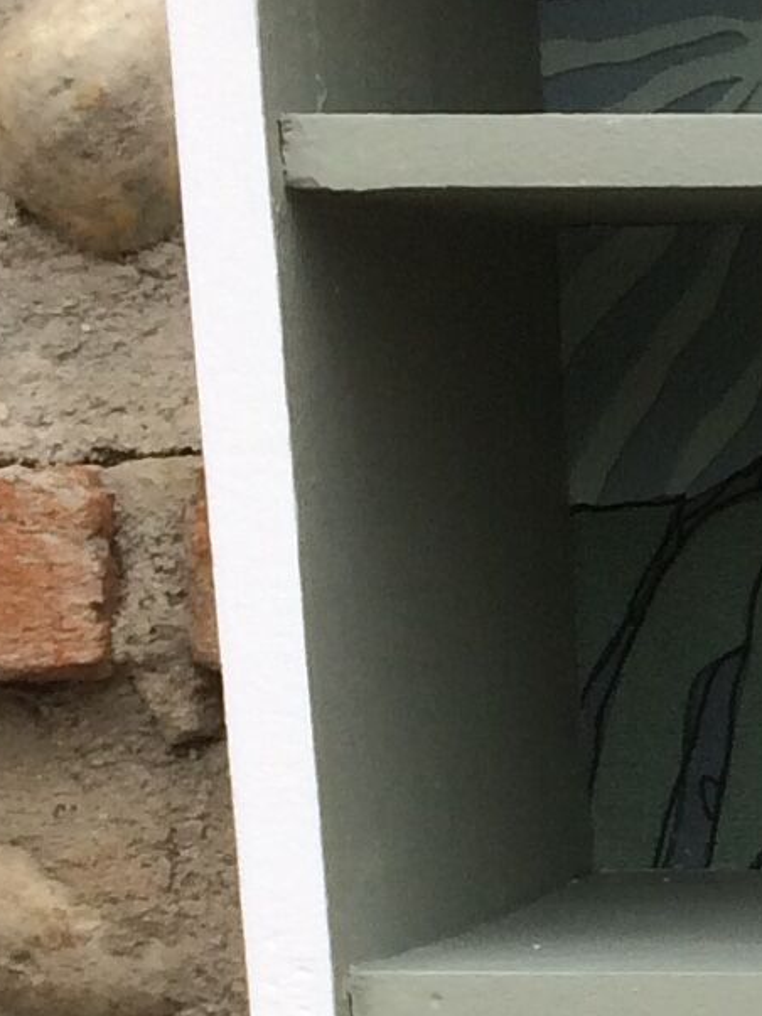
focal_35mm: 157
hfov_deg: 8.6
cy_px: 1422
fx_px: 4610
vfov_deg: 12.1
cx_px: 1797
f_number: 2.2
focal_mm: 4.15
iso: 32
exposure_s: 1/304
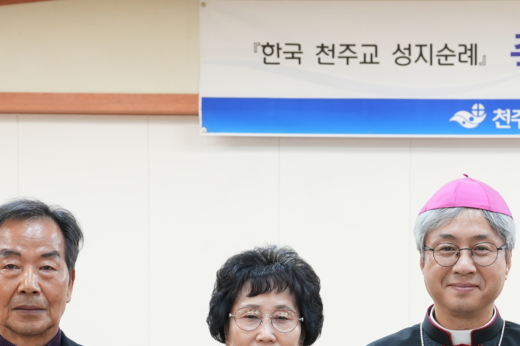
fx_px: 1603
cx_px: 455
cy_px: 445
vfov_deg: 12.0
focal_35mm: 111
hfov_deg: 18.2
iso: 320
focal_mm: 37
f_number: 4.5
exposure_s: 1/15
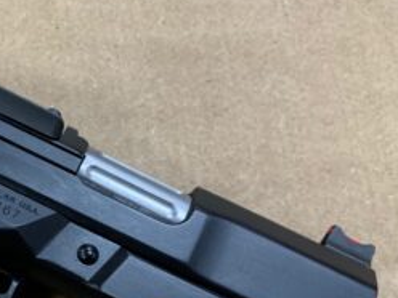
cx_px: -6
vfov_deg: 23.0
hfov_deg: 28.7
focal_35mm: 63
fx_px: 724
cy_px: 236
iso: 400
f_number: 1.8
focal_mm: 4.25
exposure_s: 1/40
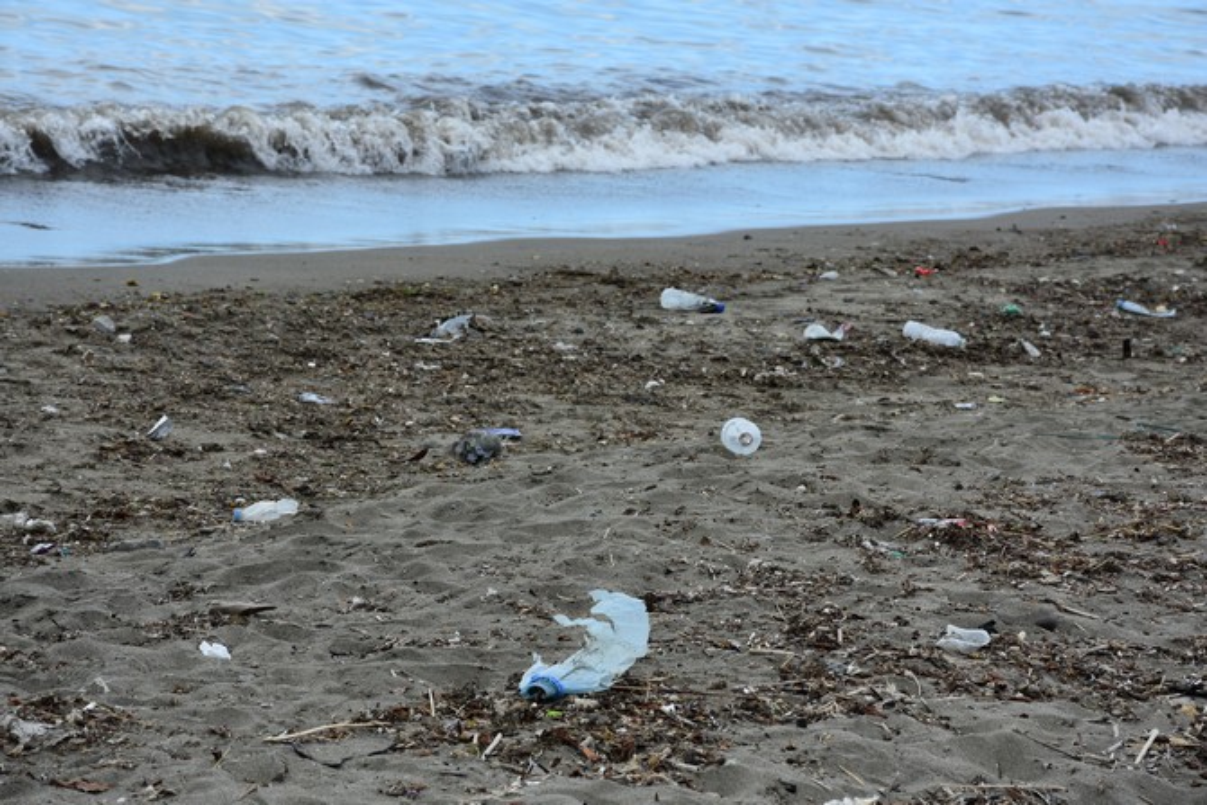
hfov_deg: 18.2
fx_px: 3772
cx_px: 604
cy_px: 402
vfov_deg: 12.2
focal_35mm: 112
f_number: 8
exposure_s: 1/500
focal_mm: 75
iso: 280
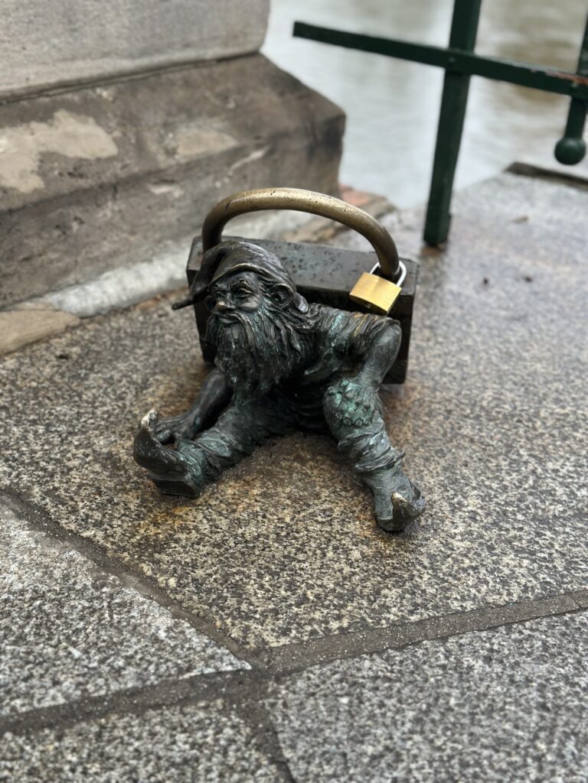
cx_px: 294
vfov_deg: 39.7
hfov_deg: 30.3
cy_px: 392
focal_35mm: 48
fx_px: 1087
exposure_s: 1/225
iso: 80
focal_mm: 6.86
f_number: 1.78
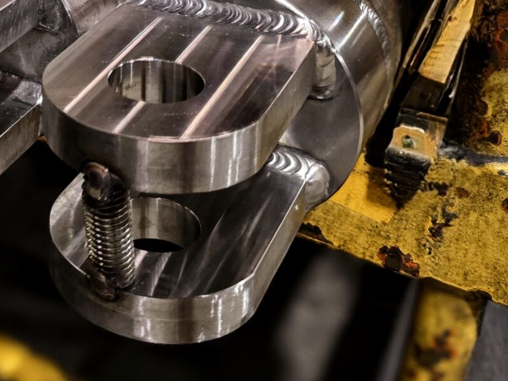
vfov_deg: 24.0
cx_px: -108
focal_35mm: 57
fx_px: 836
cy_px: -38
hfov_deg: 29.0
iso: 640
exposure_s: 1/120
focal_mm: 6.3
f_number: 1.7
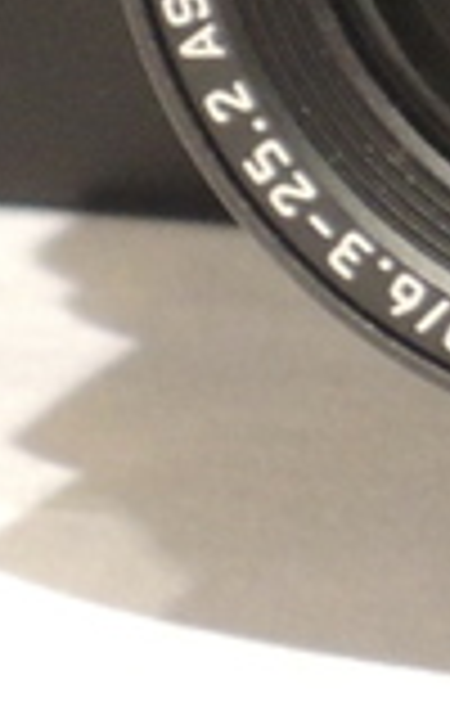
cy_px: -432
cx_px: 1026
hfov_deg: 1.7
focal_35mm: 794
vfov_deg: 2.6
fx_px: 15580
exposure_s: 1/30
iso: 400
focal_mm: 17.9
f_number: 4.9
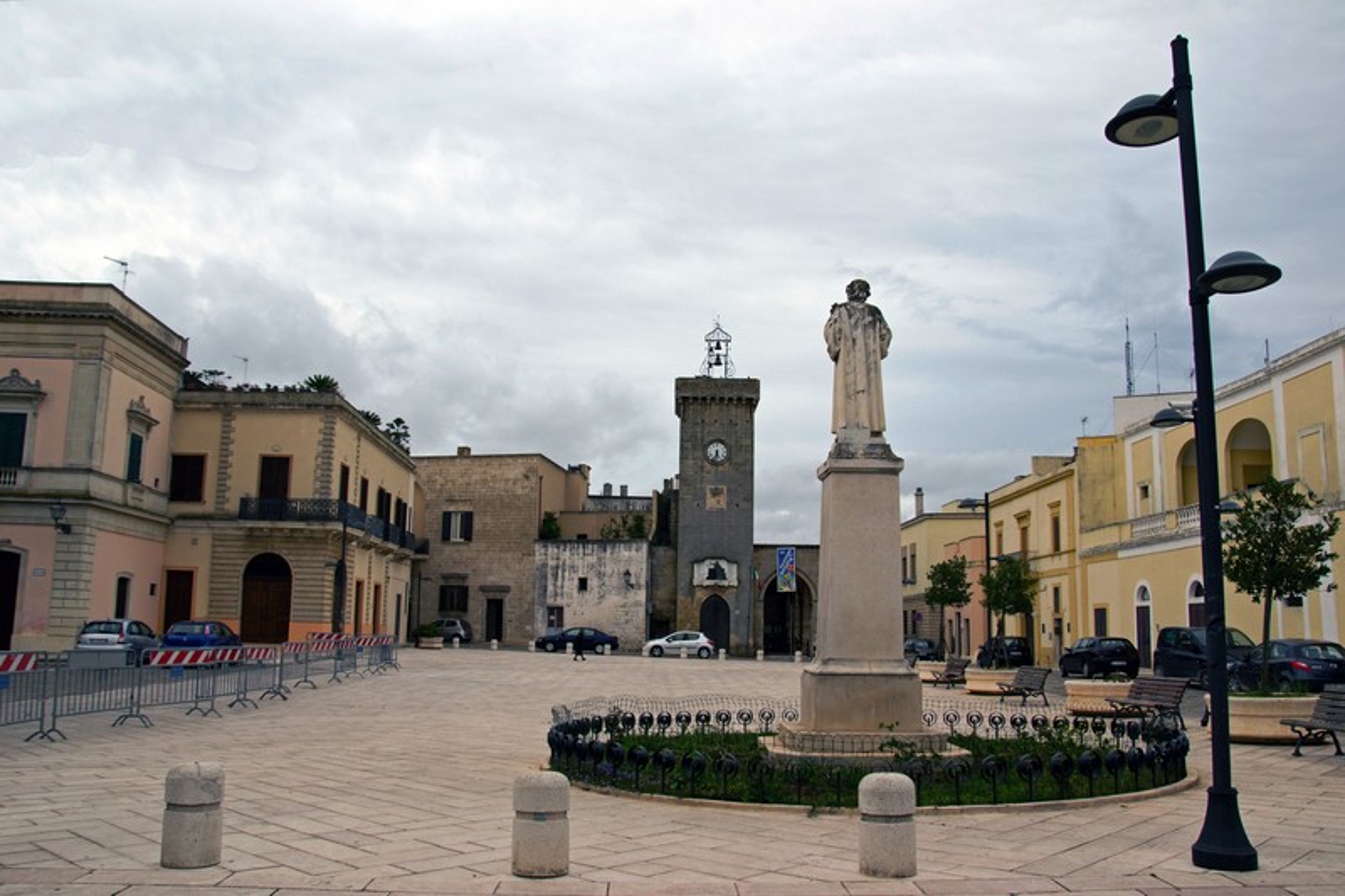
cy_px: 448
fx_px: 1008
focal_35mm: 27
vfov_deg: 47.9
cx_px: 672
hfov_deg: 67.4
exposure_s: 1/320
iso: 200
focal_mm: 18
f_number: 9
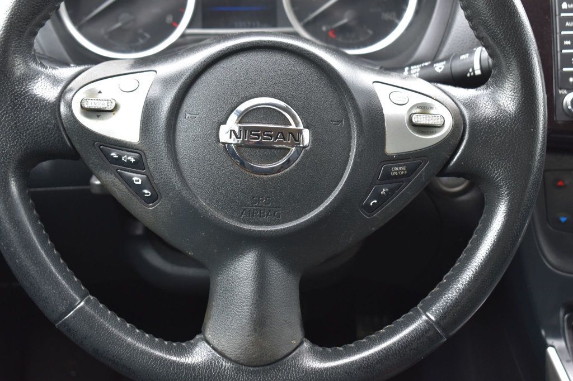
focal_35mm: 72
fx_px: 1146
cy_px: 190
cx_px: 286
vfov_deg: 18.9
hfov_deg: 28.1
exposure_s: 1/20
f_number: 6.3
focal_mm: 48
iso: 400
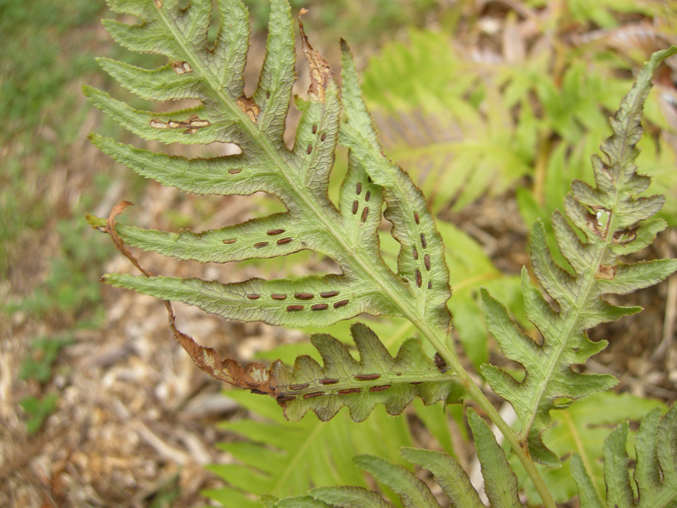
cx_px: 338
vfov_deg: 40.7
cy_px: 254
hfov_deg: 52.6
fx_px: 685
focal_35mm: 35
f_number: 3.4
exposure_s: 1/57
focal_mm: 7.5
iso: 64
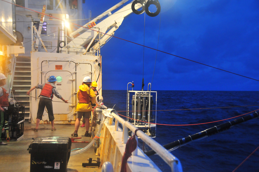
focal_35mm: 48
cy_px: 86
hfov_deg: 41.2
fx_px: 345
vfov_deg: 28.0
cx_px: 130
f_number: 4.2
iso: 1600
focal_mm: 32
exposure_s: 1/20
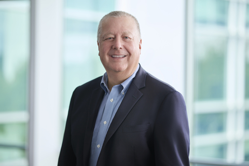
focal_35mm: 105
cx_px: 124
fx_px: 726
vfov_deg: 13.0
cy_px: 83
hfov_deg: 19.5
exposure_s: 1/160
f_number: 2
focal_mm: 105
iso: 64
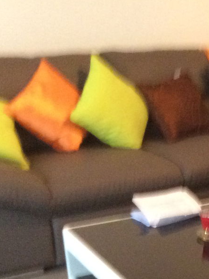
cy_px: 276
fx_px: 716
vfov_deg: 21.3
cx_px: 285
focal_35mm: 89
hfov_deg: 15.6
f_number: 2.4
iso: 320
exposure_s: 1/15
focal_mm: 3.3
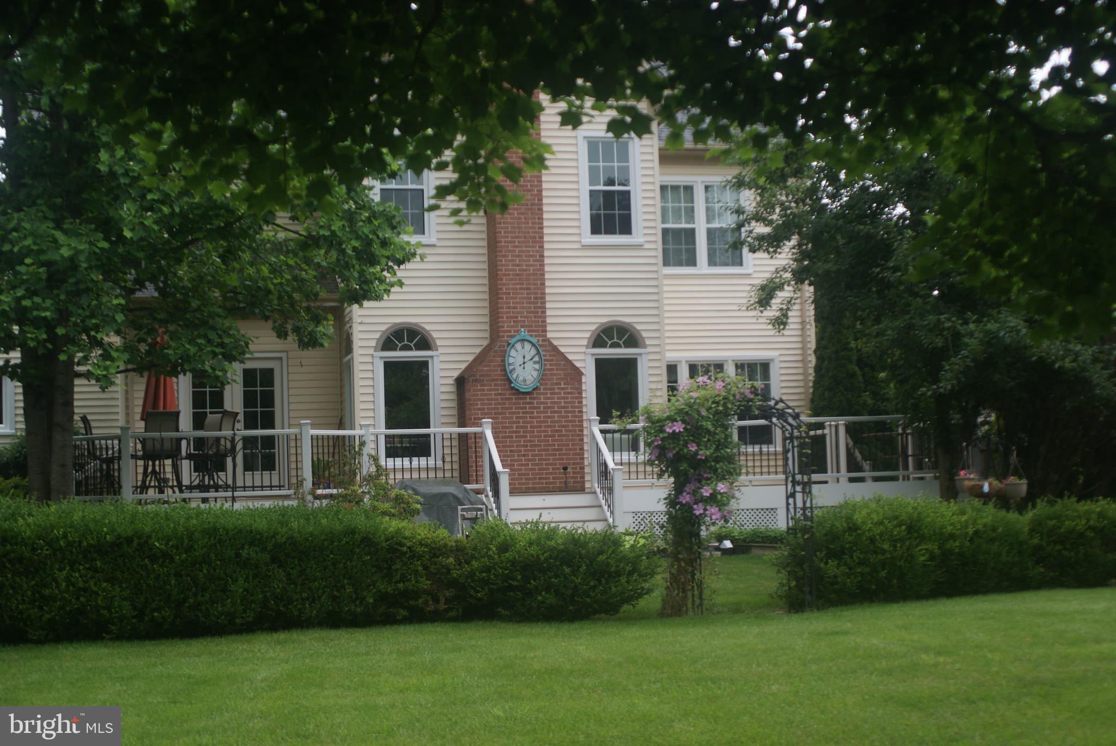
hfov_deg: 37.8
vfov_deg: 25.8
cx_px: 558
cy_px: 373
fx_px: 1629
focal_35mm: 52
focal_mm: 35
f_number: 5
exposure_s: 1/160
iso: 100
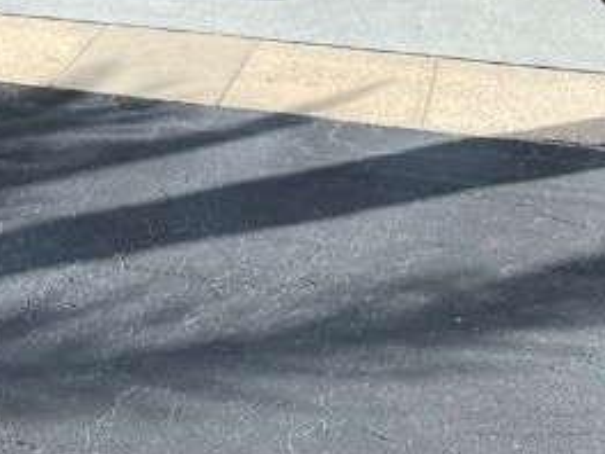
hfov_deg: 18.7
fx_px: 1765
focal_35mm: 101
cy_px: -202
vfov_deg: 13.9
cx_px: -53
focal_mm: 5.1
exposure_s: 1/3311
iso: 50
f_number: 1.6
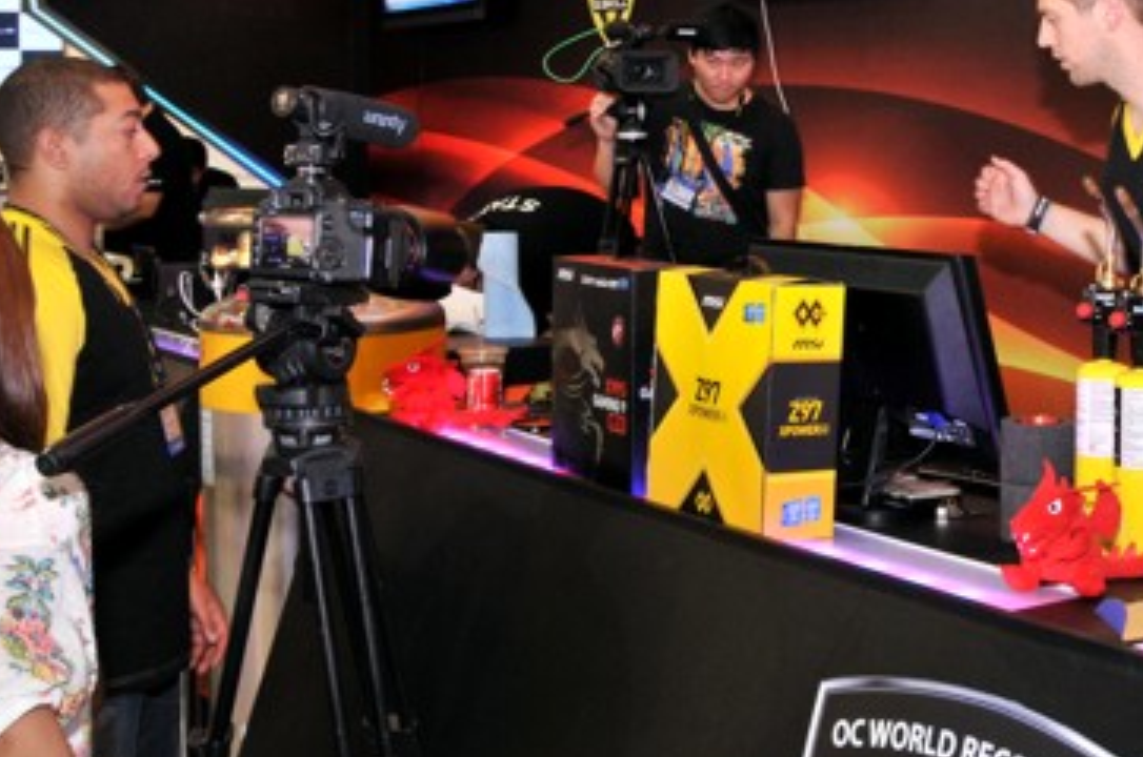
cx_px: 1032
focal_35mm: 56
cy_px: 170
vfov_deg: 23.8
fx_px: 1775
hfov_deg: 33.8
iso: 400
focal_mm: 18
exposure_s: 1/50
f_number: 5
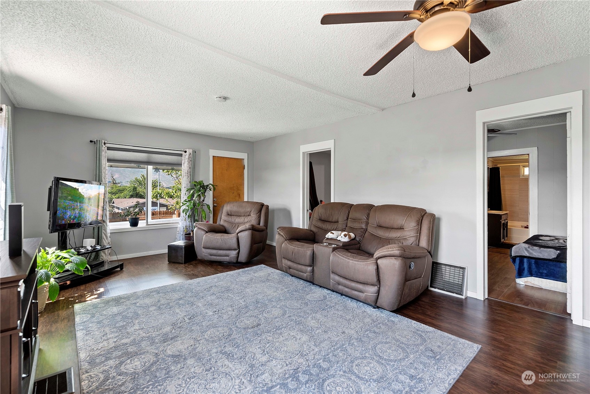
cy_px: 197
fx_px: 246
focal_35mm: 15
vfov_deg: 77.4
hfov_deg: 100.4
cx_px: 295
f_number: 7.1
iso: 200
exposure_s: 1/4
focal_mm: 15
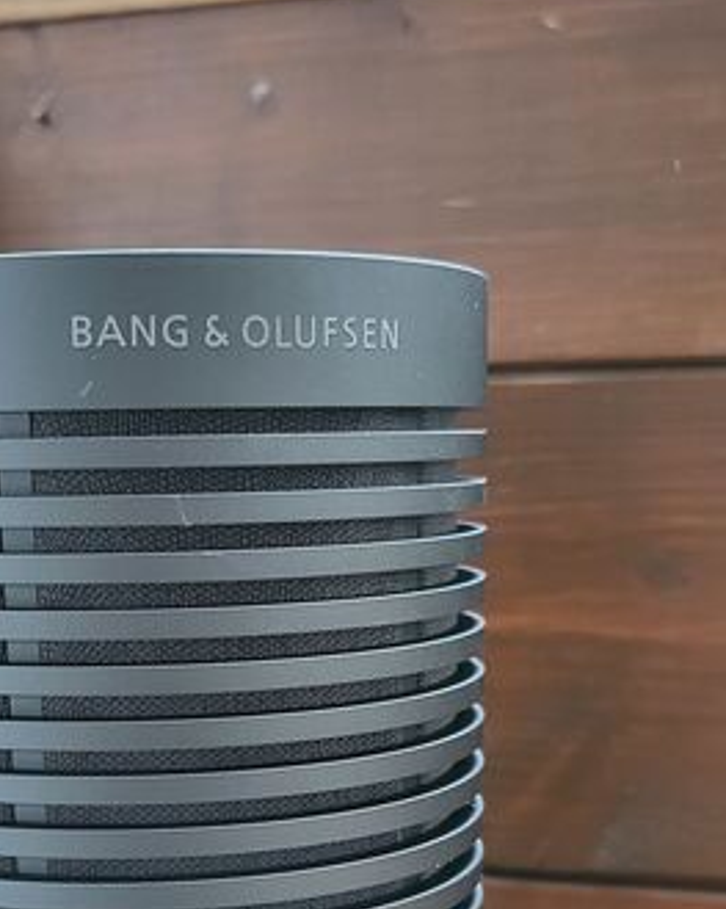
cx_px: 213
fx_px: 1585
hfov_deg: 25.6
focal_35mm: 59
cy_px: 775
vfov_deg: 30.9
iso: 250
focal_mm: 5
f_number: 1.8
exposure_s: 1/50
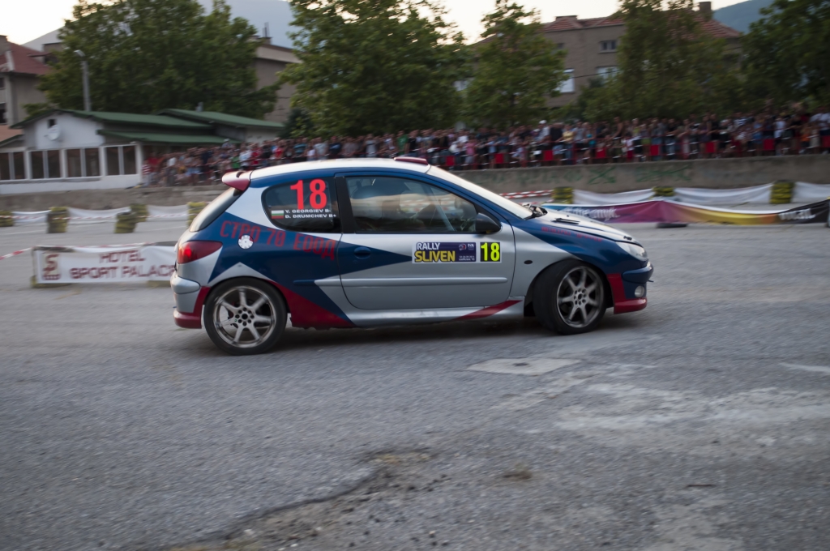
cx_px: 415
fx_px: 1209
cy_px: 276
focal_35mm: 52
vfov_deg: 25.7
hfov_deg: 37.9
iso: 500
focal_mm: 35
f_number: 5
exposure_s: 1/160
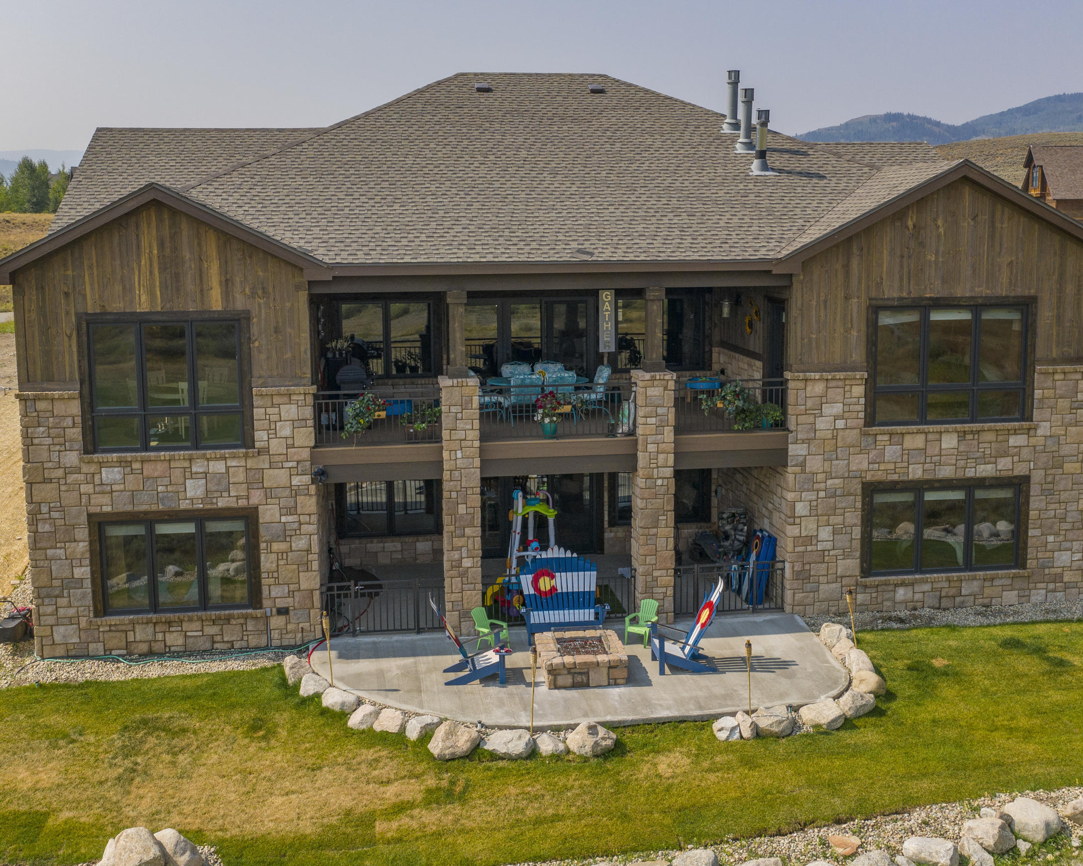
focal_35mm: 36
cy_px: 373
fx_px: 1154
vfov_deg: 41.1
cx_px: 538
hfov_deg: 50.3
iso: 100
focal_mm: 10.26
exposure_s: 1/100
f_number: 4
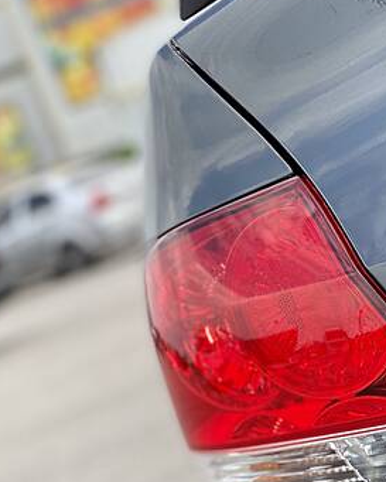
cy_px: 358
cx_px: 416
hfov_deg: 12.8
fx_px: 1699
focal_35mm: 119
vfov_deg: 16.1
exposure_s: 1/350
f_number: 2
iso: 20
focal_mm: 6
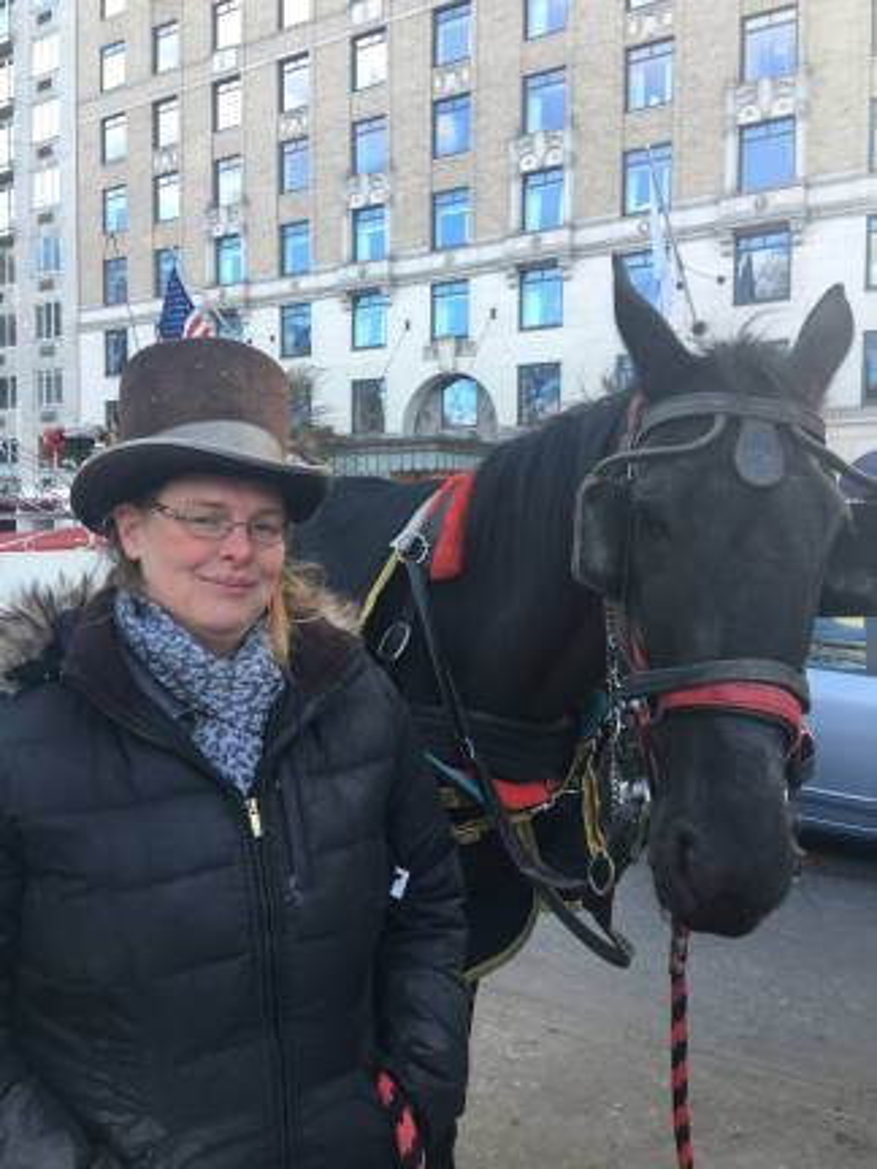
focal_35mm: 29
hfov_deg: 48.2
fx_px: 980
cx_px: 438
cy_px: 584
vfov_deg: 61.7
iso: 40
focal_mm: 4.15
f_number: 2.2
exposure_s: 1/120
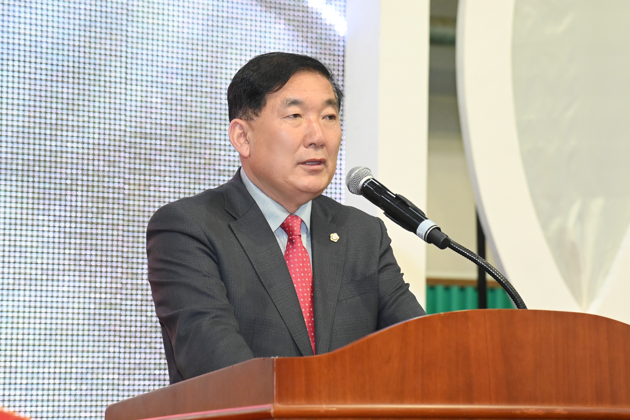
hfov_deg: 17.1
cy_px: 210
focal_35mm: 120
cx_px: 315
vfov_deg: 11.4
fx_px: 2100
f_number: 6.3
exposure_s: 1/250
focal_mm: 120
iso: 4000
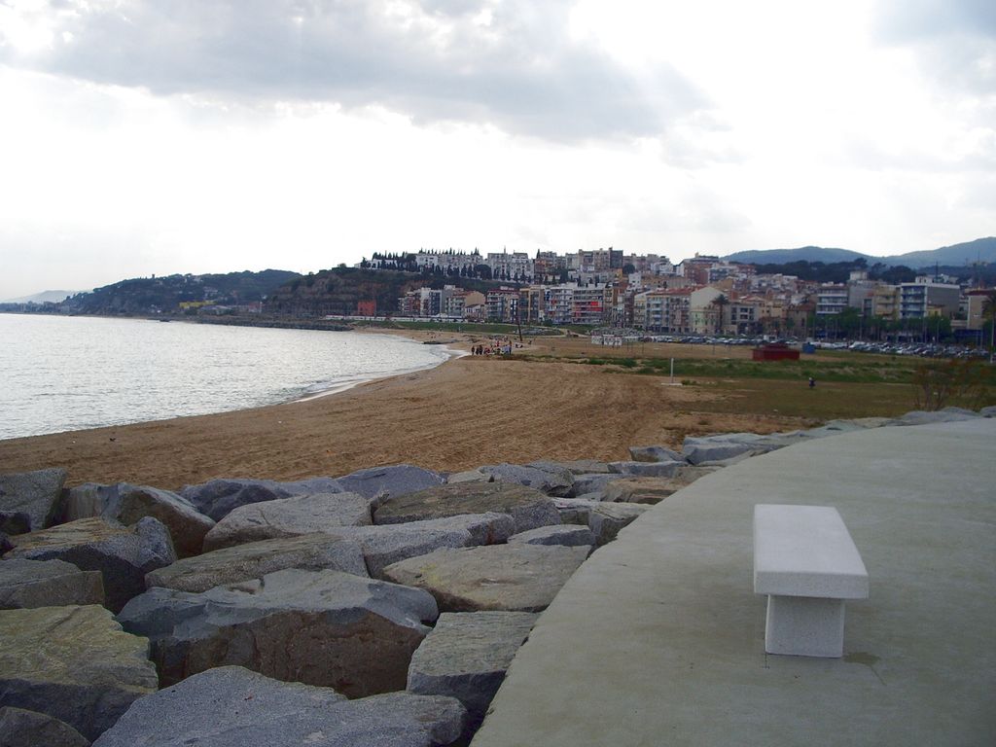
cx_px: 498
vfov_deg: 40.7
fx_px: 1007
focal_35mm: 35
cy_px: 374
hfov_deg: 52.6
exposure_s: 1/400
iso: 50
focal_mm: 5.8
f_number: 4.3
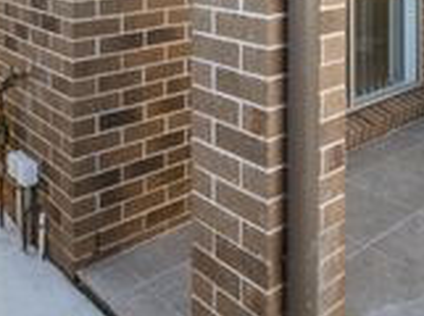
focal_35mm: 45
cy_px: -70
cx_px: 248
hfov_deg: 42.0
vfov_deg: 27.8
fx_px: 550
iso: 400
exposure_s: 1/30
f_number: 11
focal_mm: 16
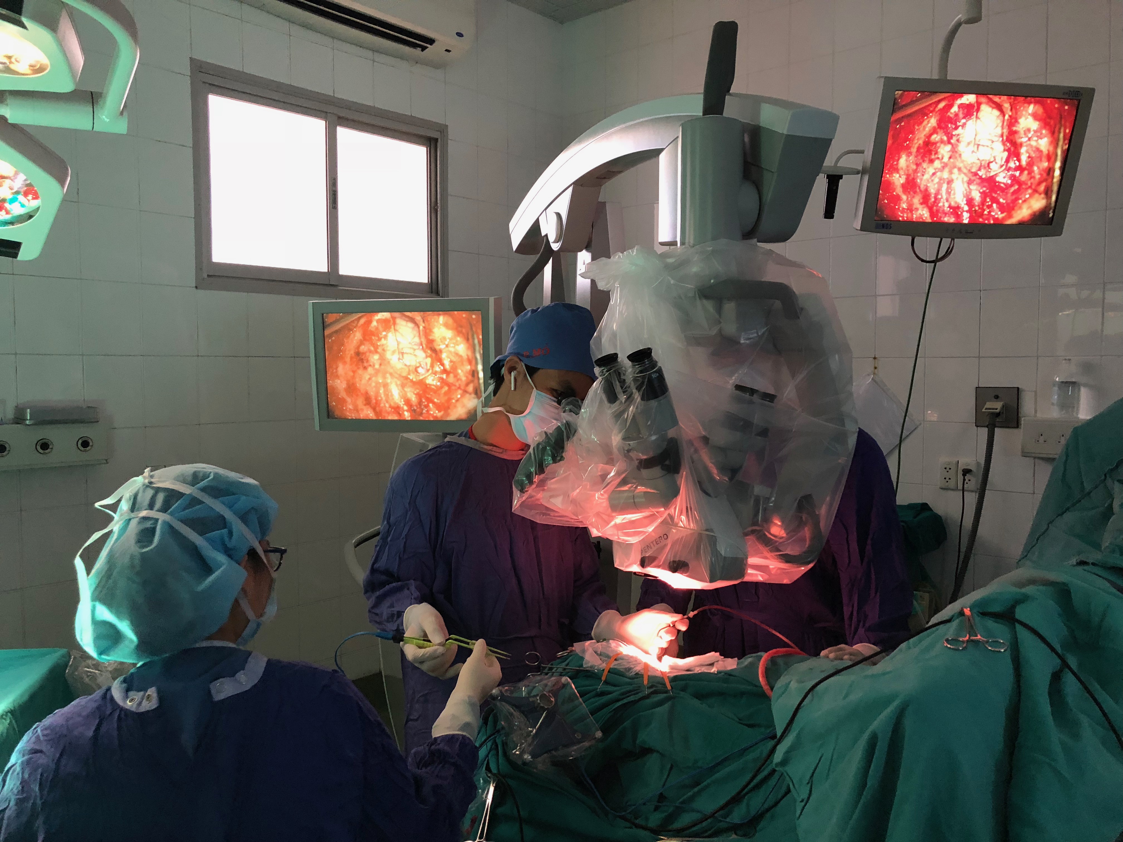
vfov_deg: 49.7
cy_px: 421
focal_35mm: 28
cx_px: 562
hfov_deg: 63.4
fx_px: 908
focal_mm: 4
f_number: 1.8
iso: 100
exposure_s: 1/15
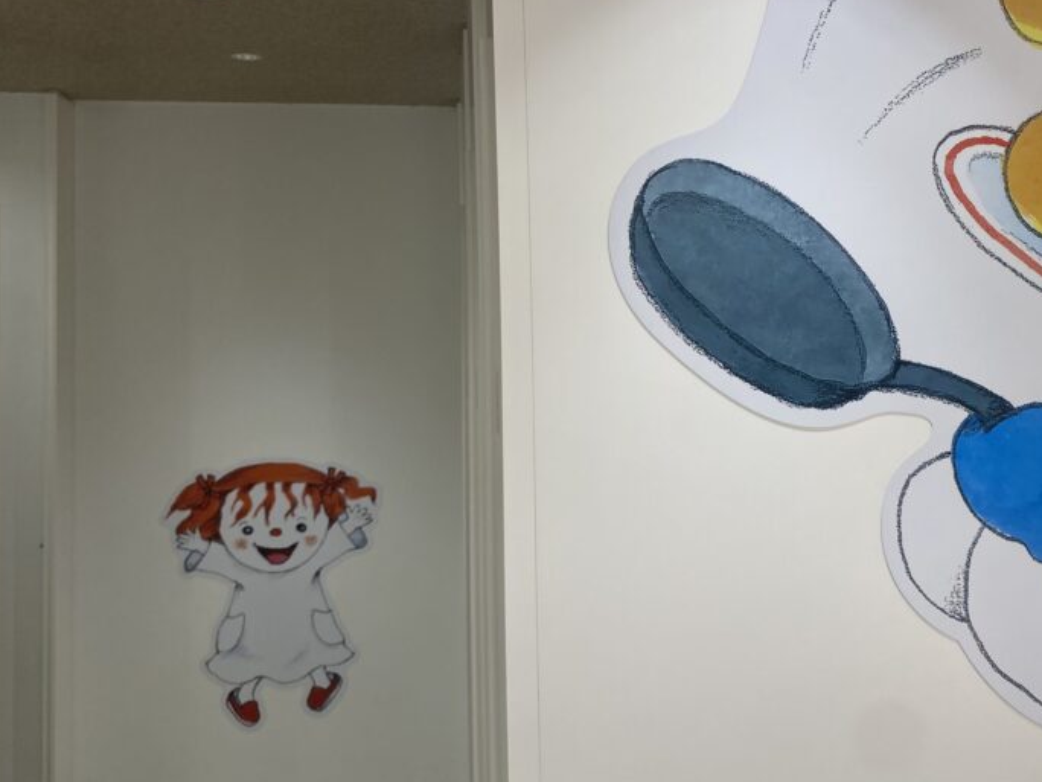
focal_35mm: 38
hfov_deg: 48.1
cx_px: 701
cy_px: 285
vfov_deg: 37.5
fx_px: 1144
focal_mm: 4.25
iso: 50
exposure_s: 1/122
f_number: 1.8
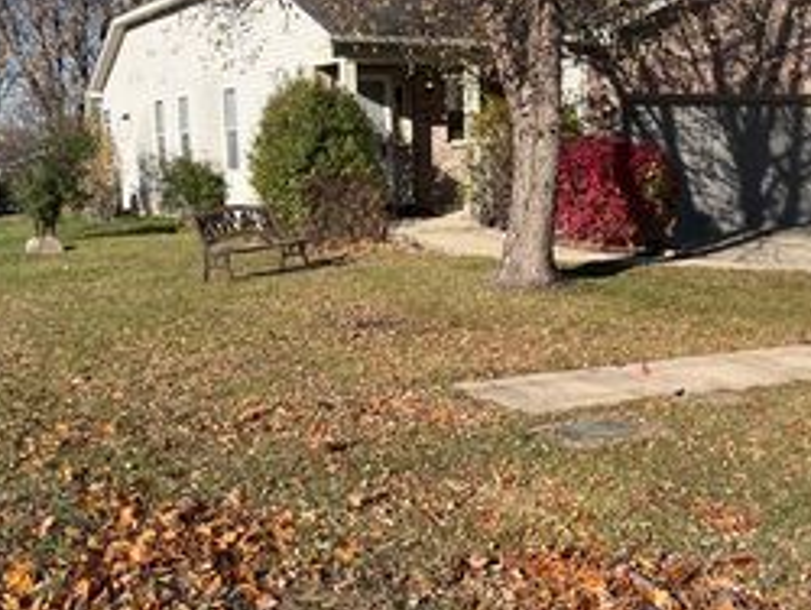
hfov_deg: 36.3
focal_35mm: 52
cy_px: 251
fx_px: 1219
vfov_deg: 28.0
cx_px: 558
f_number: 1.5
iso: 50
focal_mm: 5.7
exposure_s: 1/3968
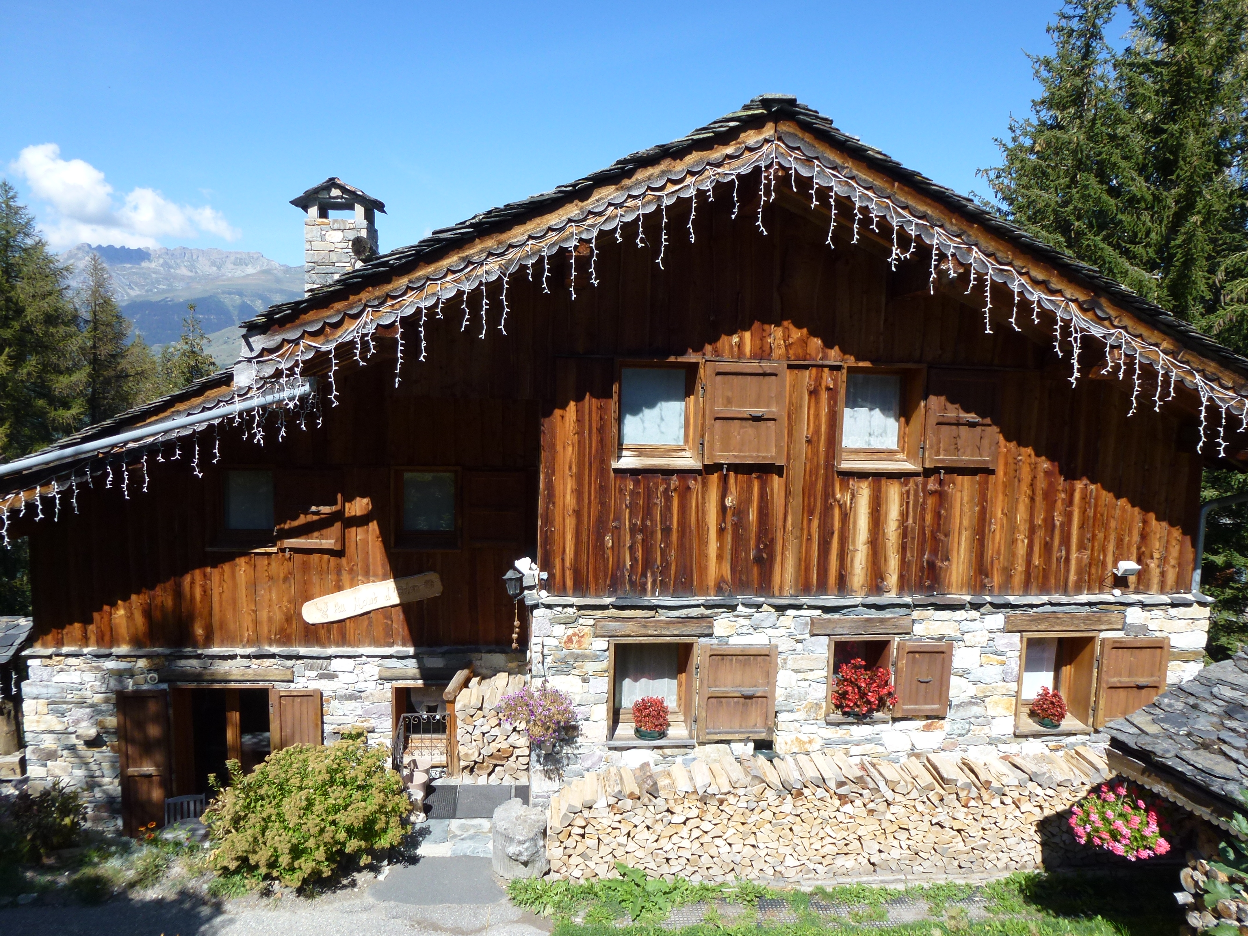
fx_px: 865
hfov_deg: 71.6
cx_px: 624
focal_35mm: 24
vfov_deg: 56.8
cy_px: 468
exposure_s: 1/800
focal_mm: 4.3
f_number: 3.3
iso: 100
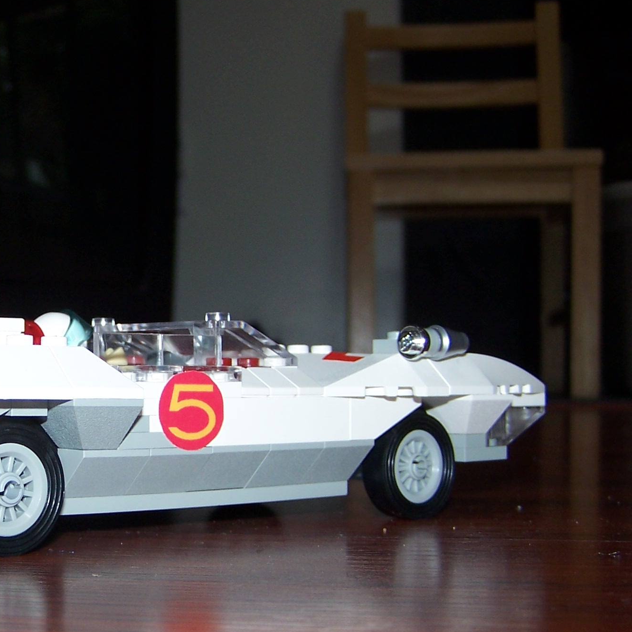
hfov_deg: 25.8
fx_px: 1343
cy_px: 368
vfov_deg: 26.5
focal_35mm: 65
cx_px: 89
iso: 80
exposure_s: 1/60
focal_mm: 6.3
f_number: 2.8
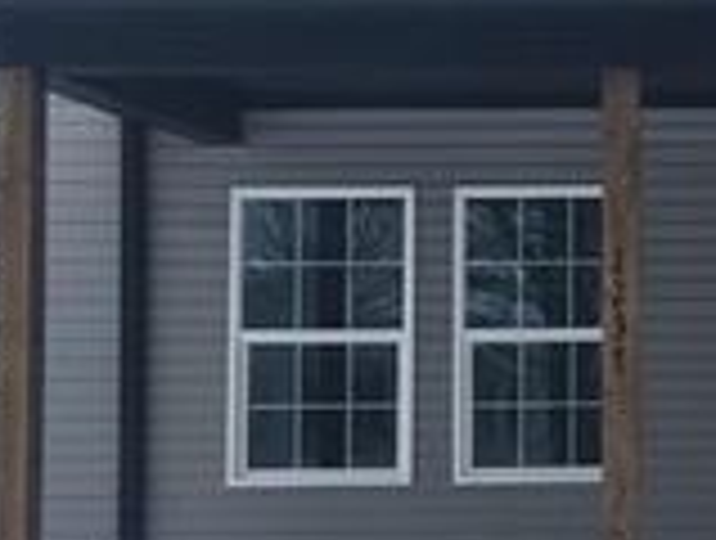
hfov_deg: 20.0
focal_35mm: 91
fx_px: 1887
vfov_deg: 16.3
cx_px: 887
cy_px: 331
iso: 25
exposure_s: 1/420
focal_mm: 4.15
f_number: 2.2
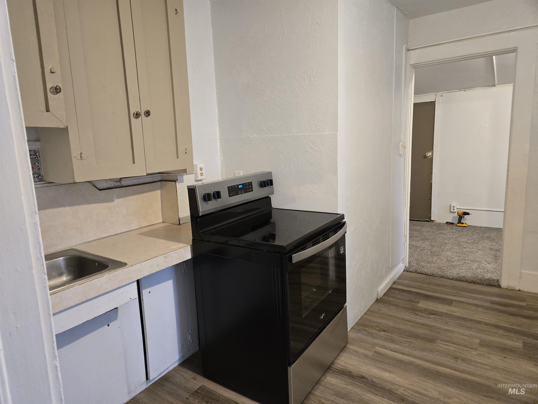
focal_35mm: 23
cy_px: 202
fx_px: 357
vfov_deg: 58.9
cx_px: 269
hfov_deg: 73.9
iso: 640
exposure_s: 1/120
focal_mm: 5.4
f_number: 1.8
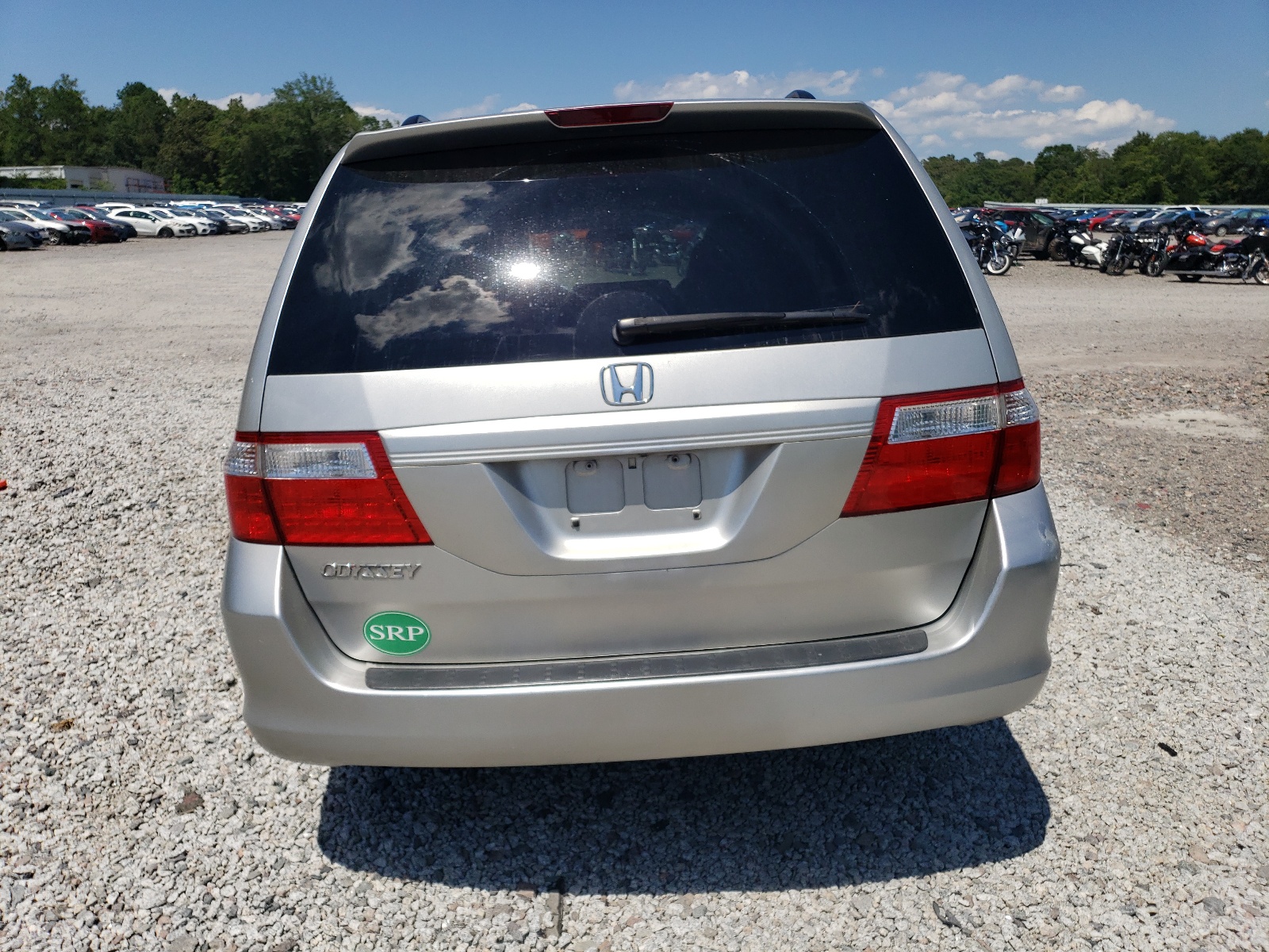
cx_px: 634
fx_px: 953
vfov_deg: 53.1
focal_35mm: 26
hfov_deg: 67.3
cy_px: 476
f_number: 1.5
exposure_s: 1/10000
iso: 50
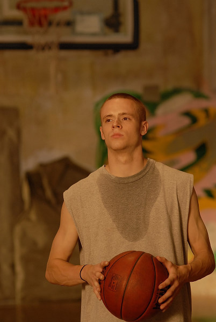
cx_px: 108
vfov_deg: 16.0
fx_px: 1143
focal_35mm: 128
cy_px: 161
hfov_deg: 10.8
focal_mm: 85
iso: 500
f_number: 2.8
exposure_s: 1/125
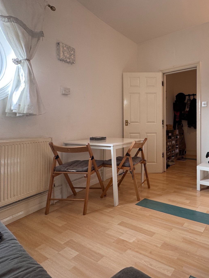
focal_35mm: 21
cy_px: 122
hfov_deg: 55.6
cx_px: 185
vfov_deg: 78.7
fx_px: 169
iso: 125
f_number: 2.2
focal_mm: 2.22
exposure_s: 1/99
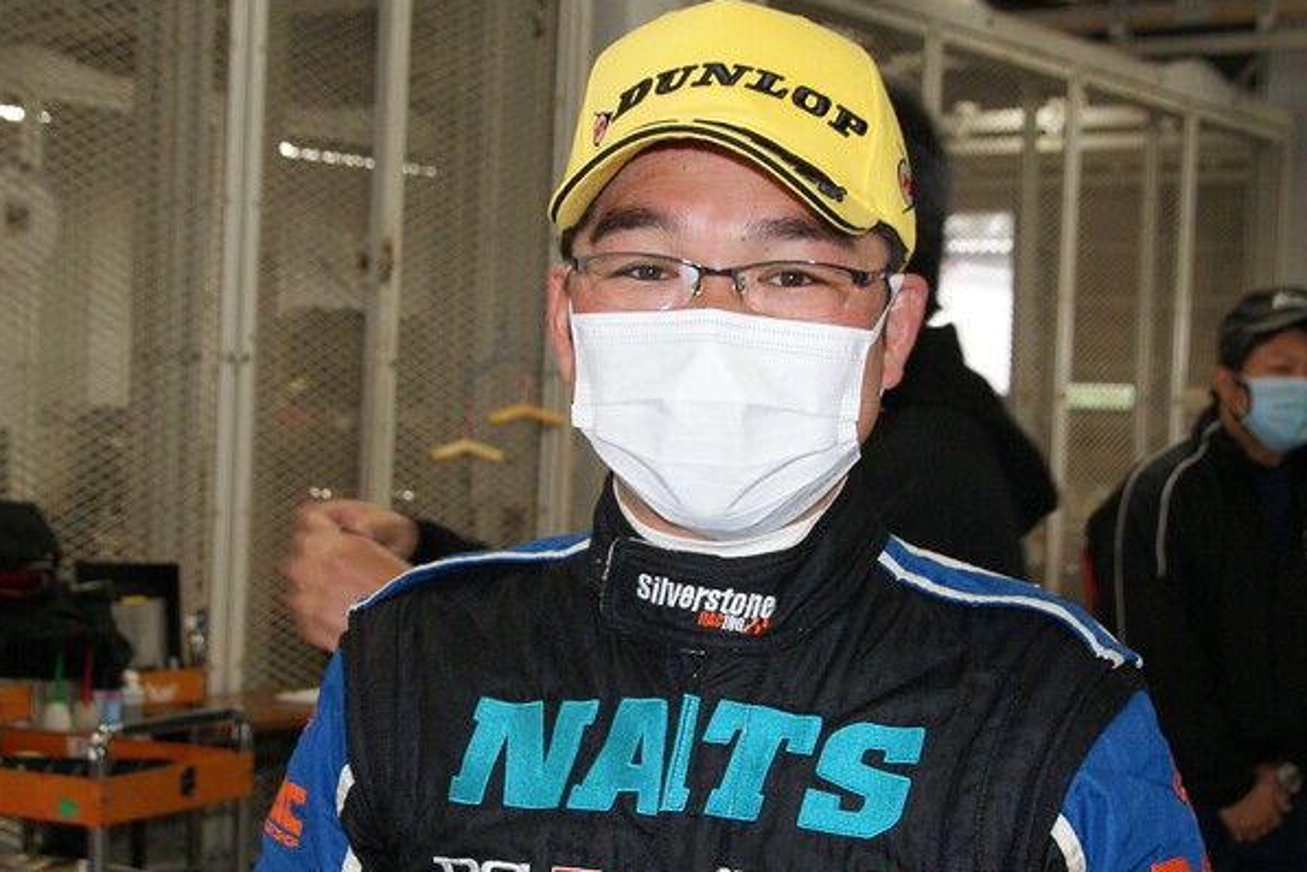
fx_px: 1706
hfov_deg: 41.9
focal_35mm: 47
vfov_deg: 28.6
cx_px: 674
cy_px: 434
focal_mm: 26
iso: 400
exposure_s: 1/60
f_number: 5.6
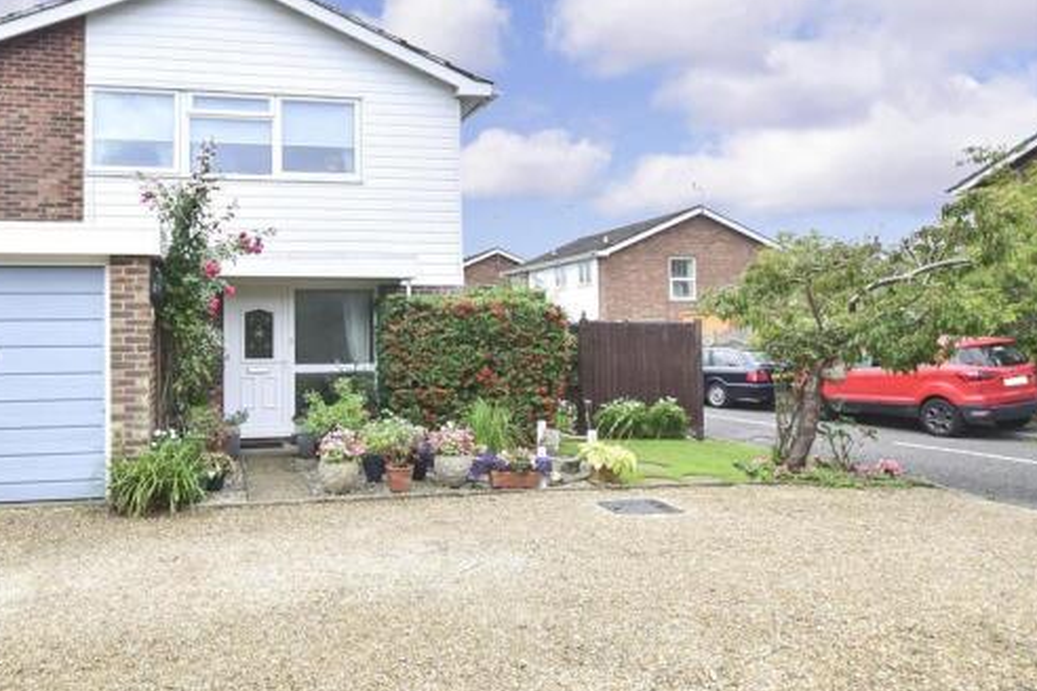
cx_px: 358
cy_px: 309
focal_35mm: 24
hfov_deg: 71.9
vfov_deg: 53.0
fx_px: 691
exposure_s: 1/1000
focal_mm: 12
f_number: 6.3
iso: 500
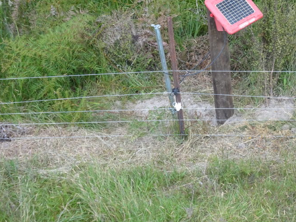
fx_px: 898
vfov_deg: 14.1
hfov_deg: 18.6
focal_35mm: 105
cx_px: 224
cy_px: 63
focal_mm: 11.66
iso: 160
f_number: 4.5
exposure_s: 1/80
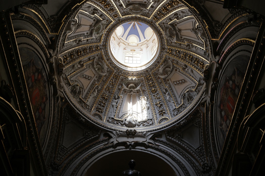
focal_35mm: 29
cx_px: 132
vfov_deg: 45.0
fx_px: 213
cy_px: 88
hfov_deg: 63.7
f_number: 4
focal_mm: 19
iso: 125
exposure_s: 1/80
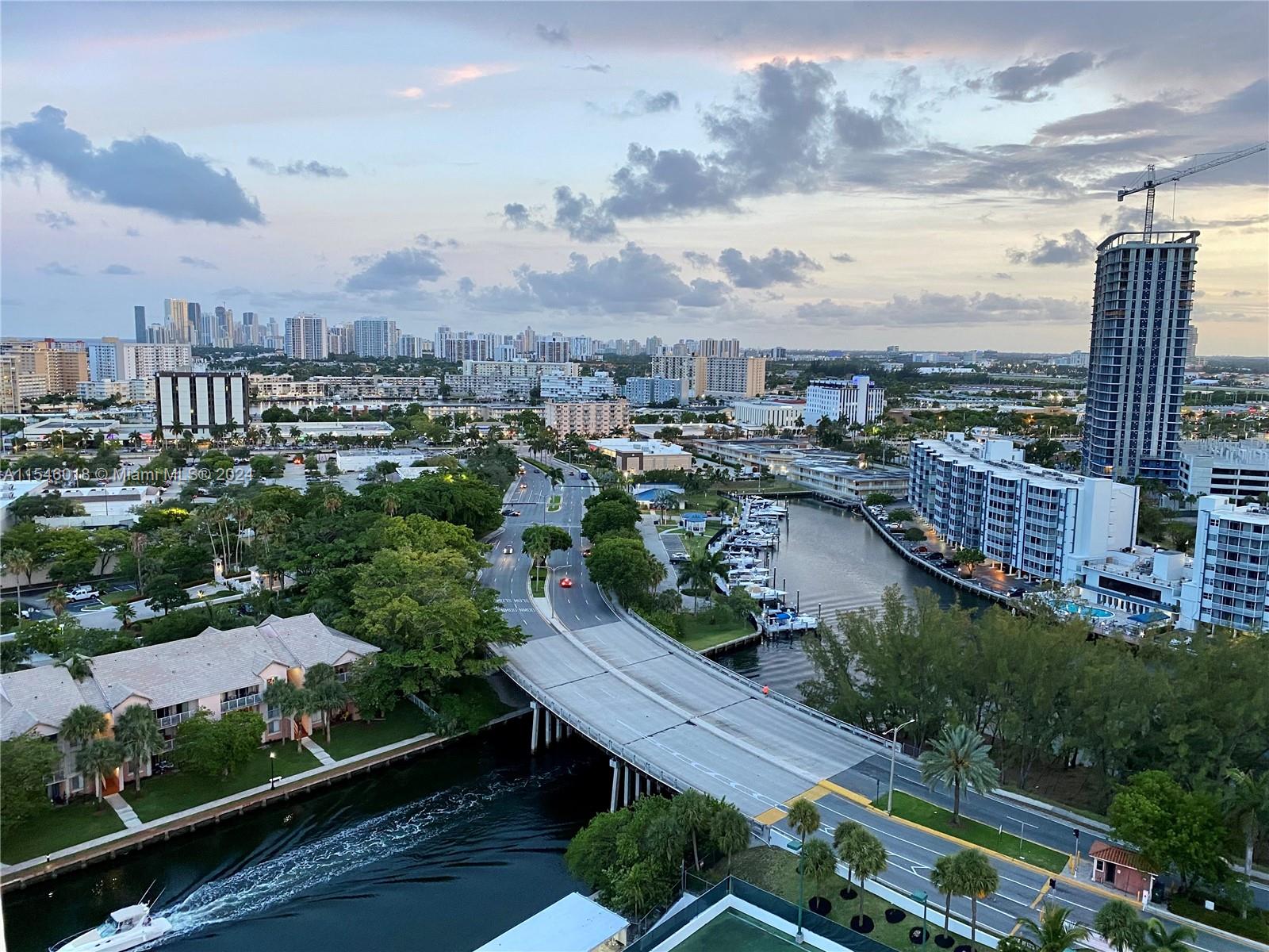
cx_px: 634
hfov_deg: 67.3
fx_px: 953
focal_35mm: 26
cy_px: 476
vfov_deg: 53.1
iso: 160
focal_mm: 4.25
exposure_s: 1/60
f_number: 1.8
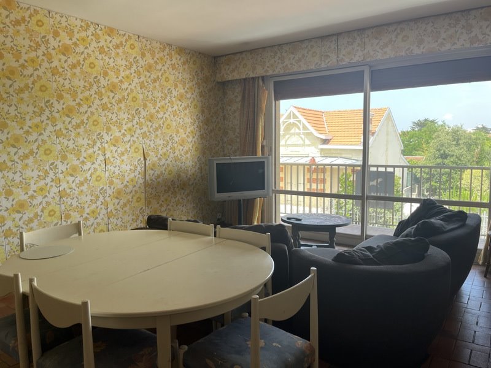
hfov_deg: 67.3
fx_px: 369
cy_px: 184
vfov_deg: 53.1
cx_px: 246
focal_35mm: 26
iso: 40
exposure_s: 1/283
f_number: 1.6
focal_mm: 5.1
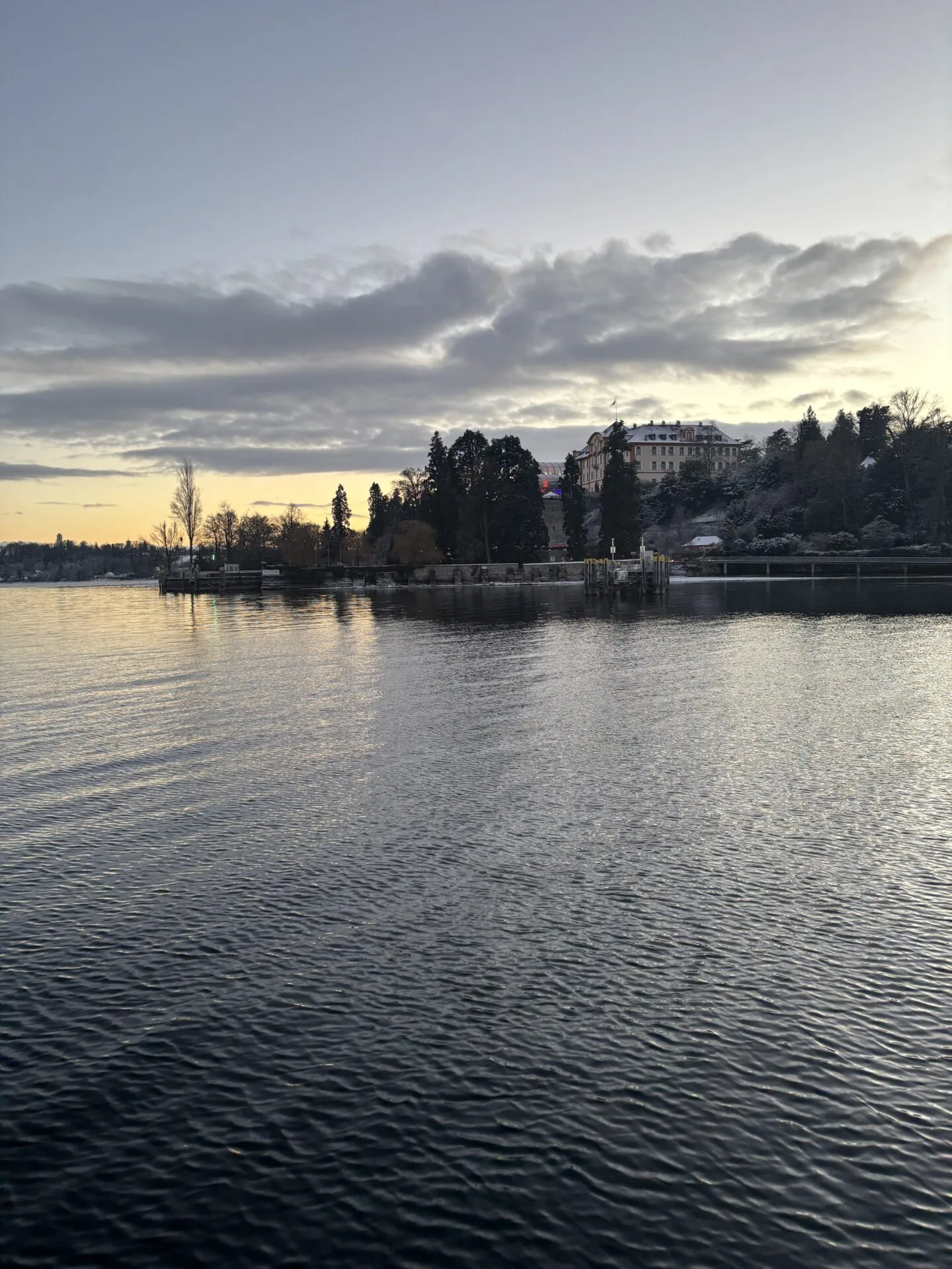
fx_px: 953
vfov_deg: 67.3
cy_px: 634
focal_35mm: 26
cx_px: 476
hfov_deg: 53.1
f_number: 1.6
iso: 80
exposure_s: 1/121
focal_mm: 5.96
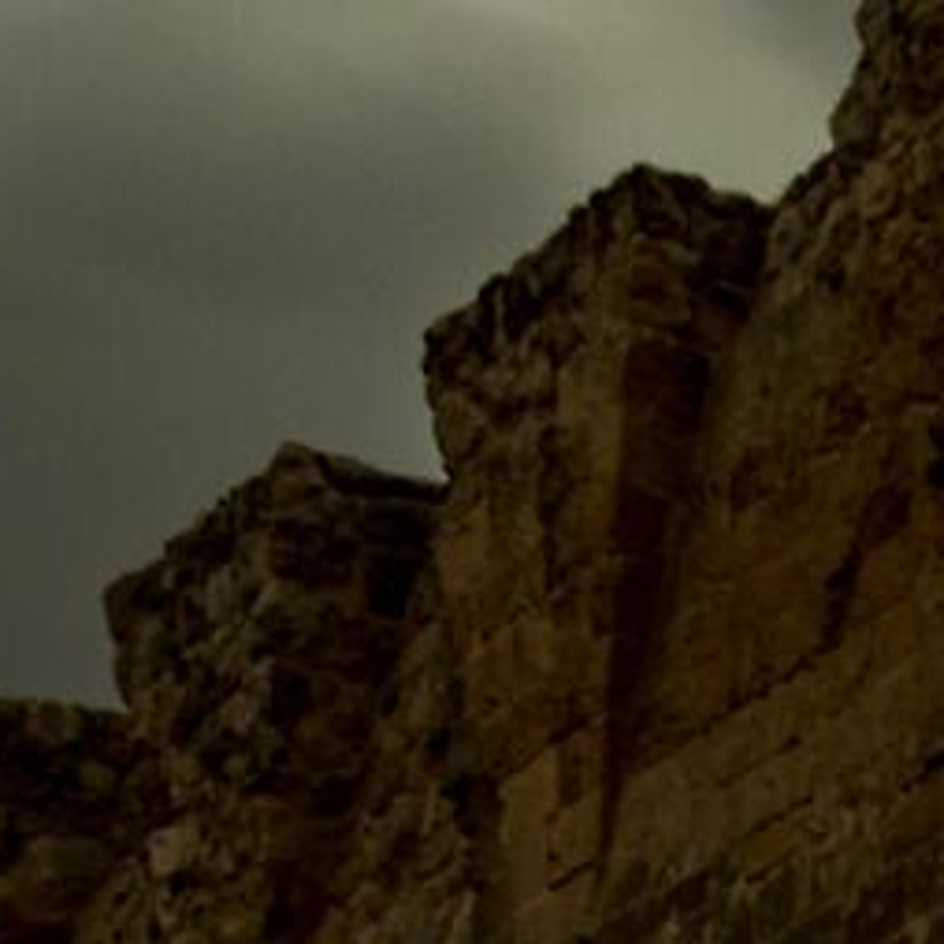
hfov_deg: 8.7
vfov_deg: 8.7
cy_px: 1669
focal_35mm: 193
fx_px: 5955
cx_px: 1732
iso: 200
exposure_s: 25
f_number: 8
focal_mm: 24
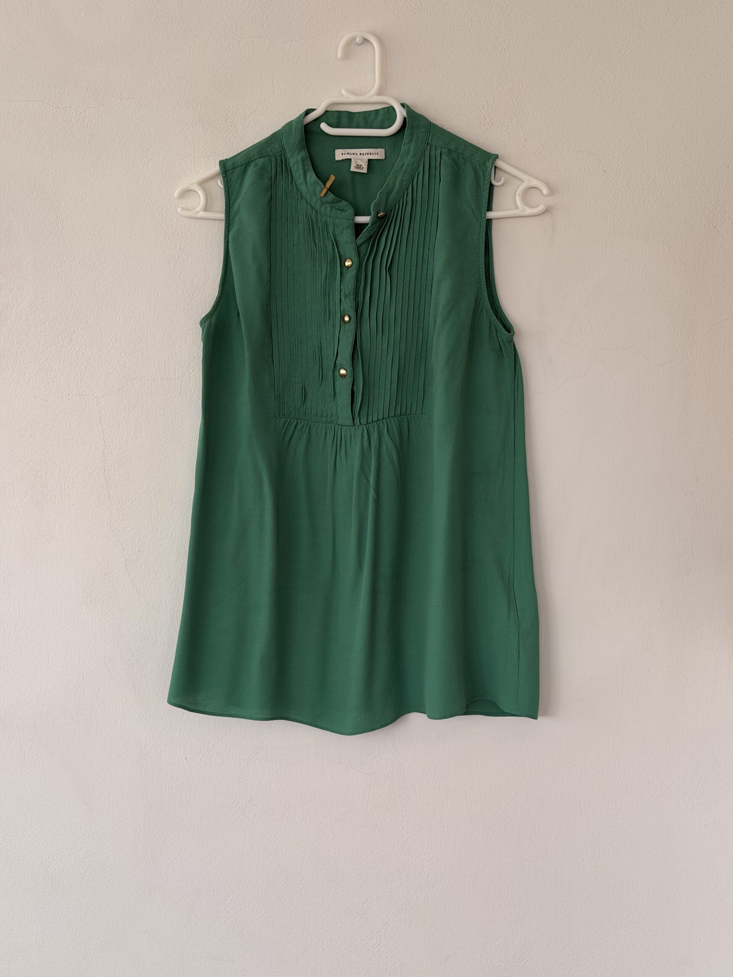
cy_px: 488
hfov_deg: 30.3
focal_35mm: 48
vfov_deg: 39.7
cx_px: 366
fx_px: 1355
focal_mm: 6.76
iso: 64
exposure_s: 1/121
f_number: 1.78
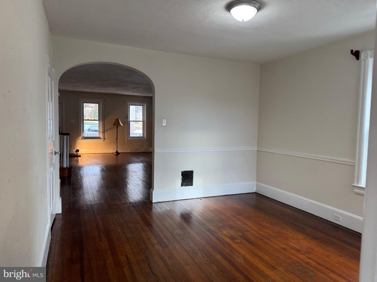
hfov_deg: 71.6
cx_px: 188
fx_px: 261
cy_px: 141
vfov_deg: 56.8
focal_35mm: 24
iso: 200
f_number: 1.78
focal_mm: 6.76
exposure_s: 1/120
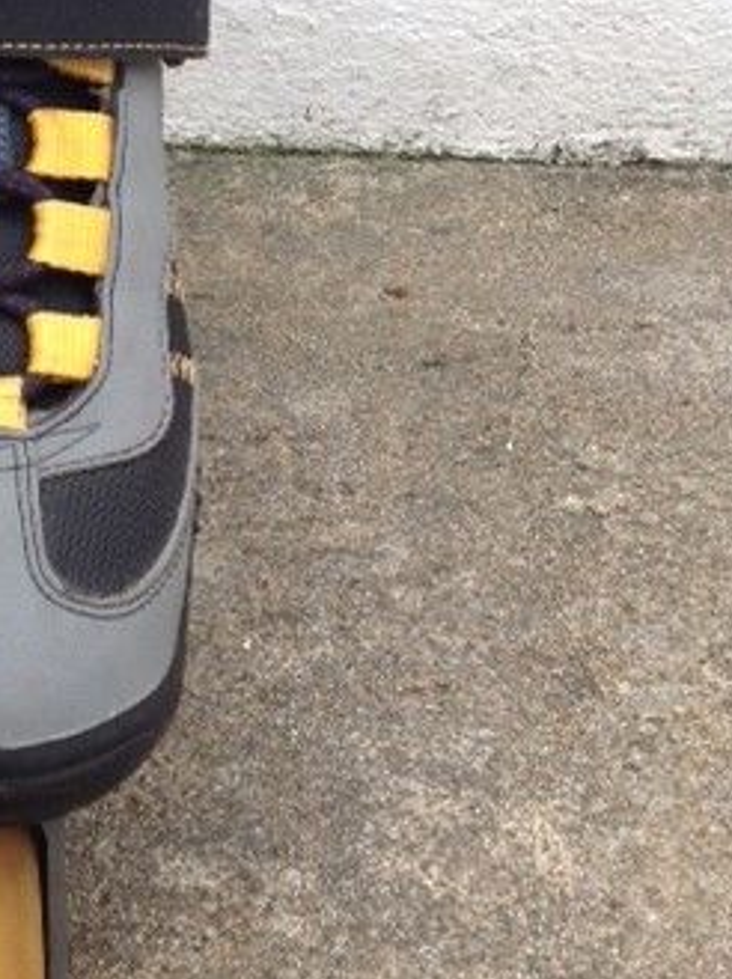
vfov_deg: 28.1
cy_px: 229
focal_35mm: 68
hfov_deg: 21.2
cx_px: 86
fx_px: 1921
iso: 50
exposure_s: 1/211
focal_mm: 4.28
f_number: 2.4
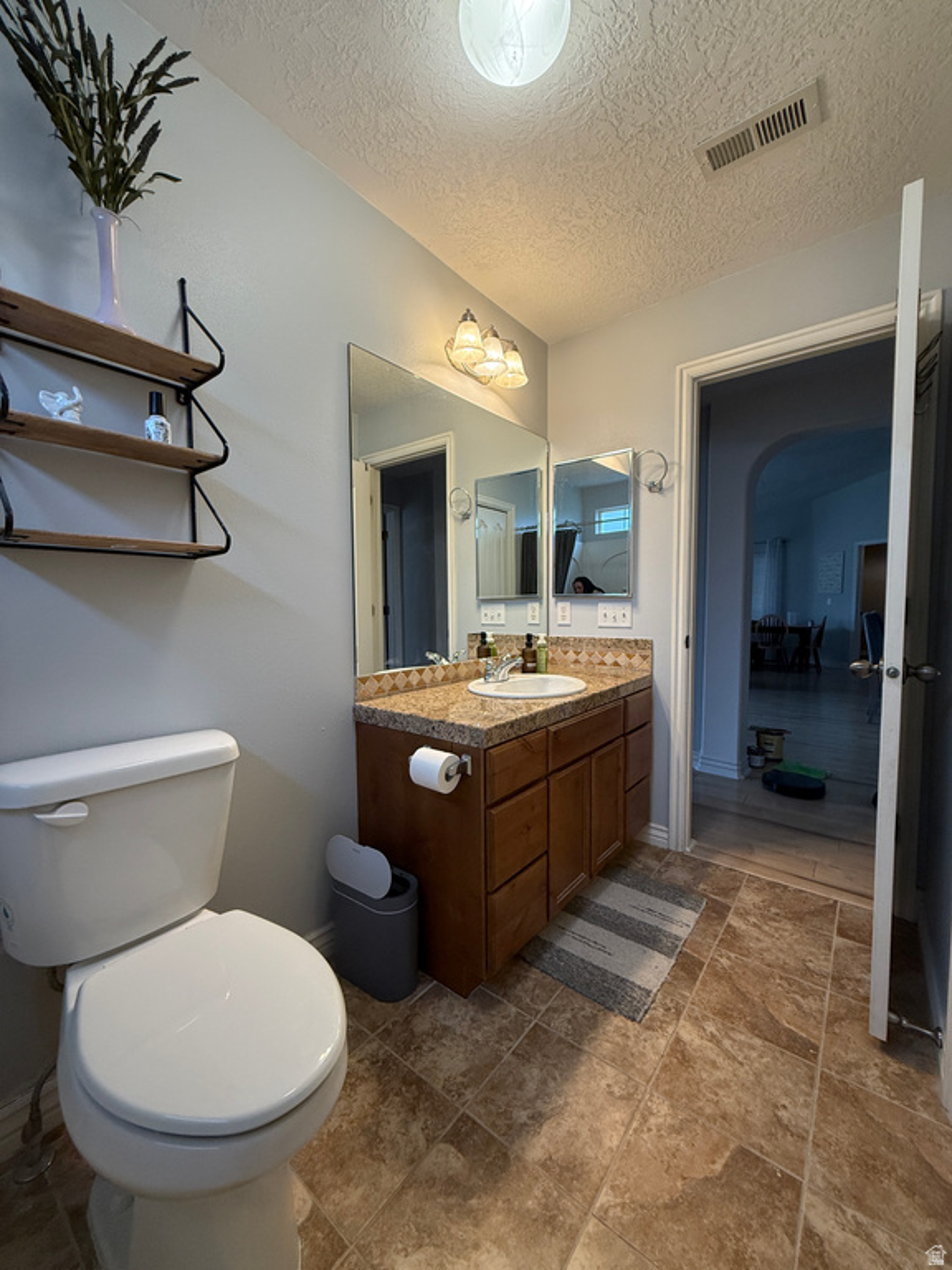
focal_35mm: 14
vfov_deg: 102.1
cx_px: 476
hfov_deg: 85.7
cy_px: 635
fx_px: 513
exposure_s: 1/120
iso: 200
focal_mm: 2.22
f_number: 2.2
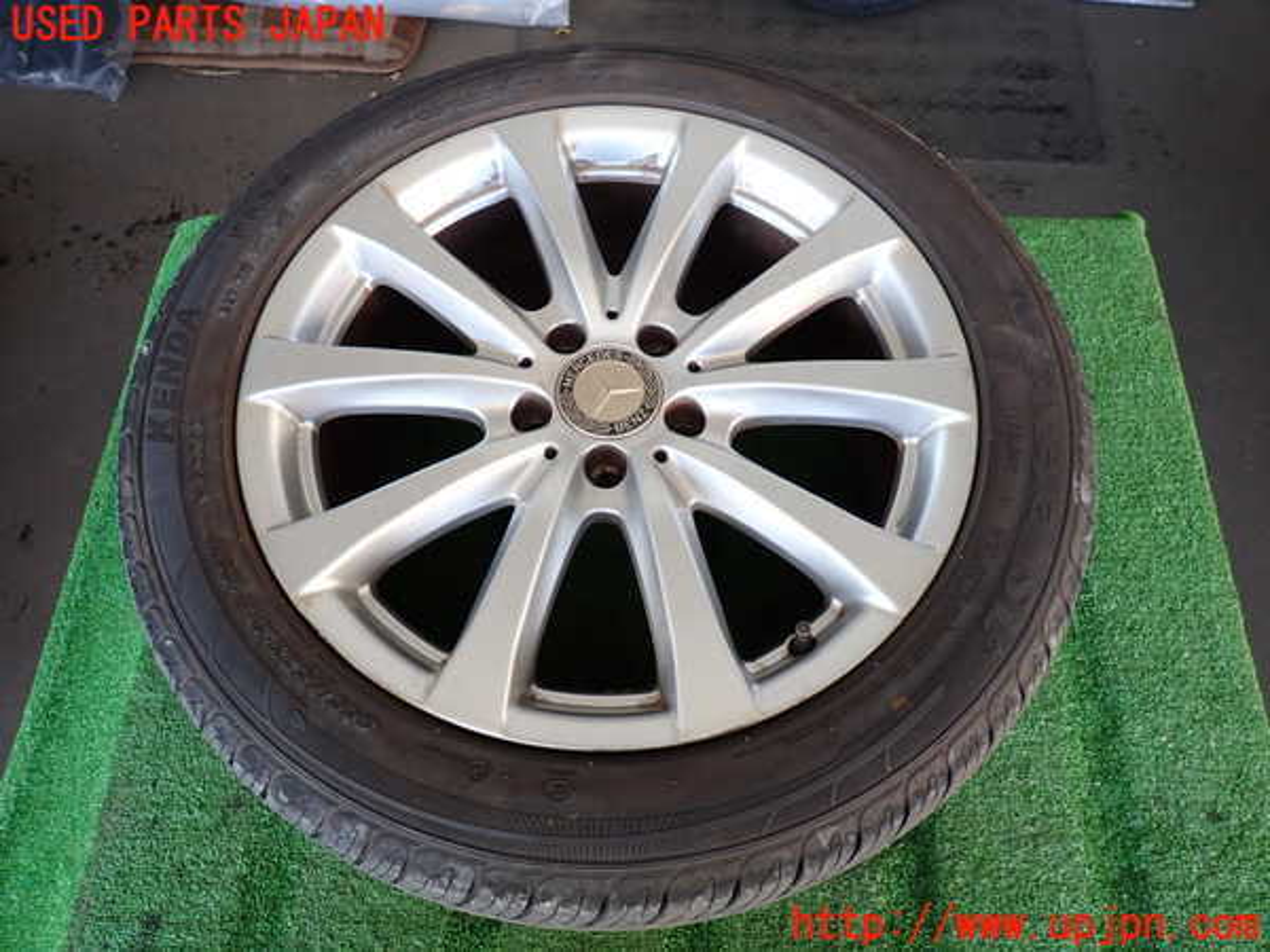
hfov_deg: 69.4
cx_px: 635
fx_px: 917
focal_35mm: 25
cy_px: 476
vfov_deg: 54.9
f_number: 2
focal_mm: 4.5
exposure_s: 1/60
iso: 100
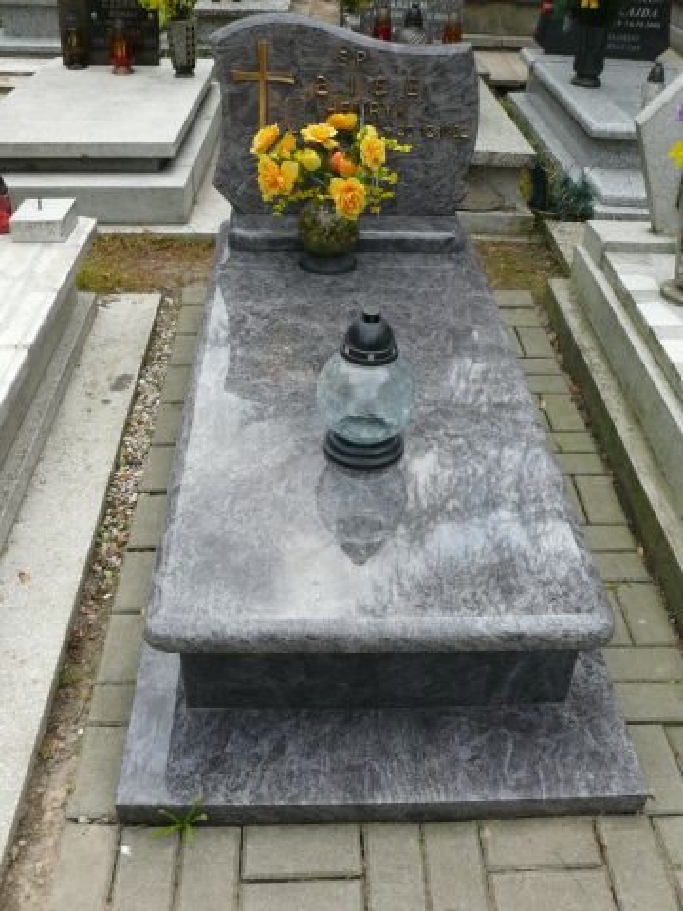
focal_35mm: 35
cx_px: 342
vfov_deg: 52.6
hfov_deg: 40.7
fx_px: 921
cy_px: 456
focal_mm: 7.4
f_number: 5.6
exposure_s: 1/200
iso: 100
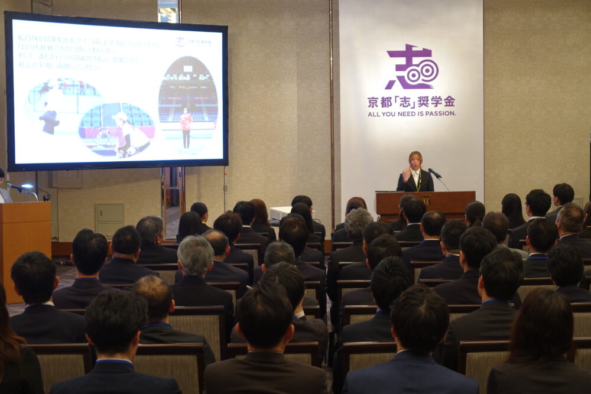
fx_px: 1149
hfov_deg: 28.8
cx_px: 296
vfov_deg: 19.5
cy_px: 197
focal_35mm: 70
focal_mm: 25.7
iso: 80
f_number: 2.8
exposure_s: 1/8
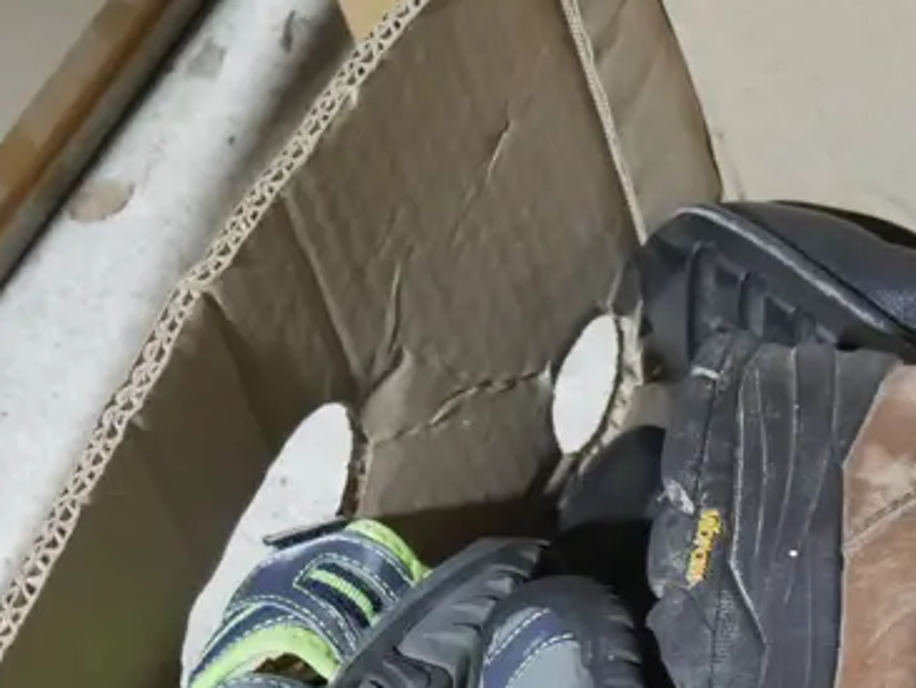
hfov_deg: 13.5
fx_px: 3707
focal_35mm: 140
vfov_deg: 10.4
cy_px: 892
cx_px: 1234
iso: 2500
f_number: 5.3
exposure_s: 1/60
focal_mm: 25
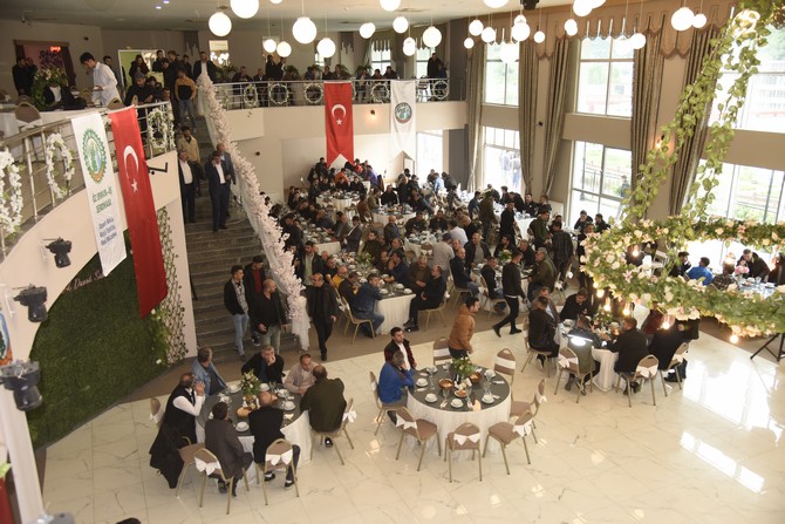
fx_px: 654
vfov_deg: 43.6
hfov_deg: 61.9
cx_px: 392
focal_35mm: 30
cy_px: 262
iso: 640
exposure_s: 1/80
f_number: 4.5
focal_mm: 30
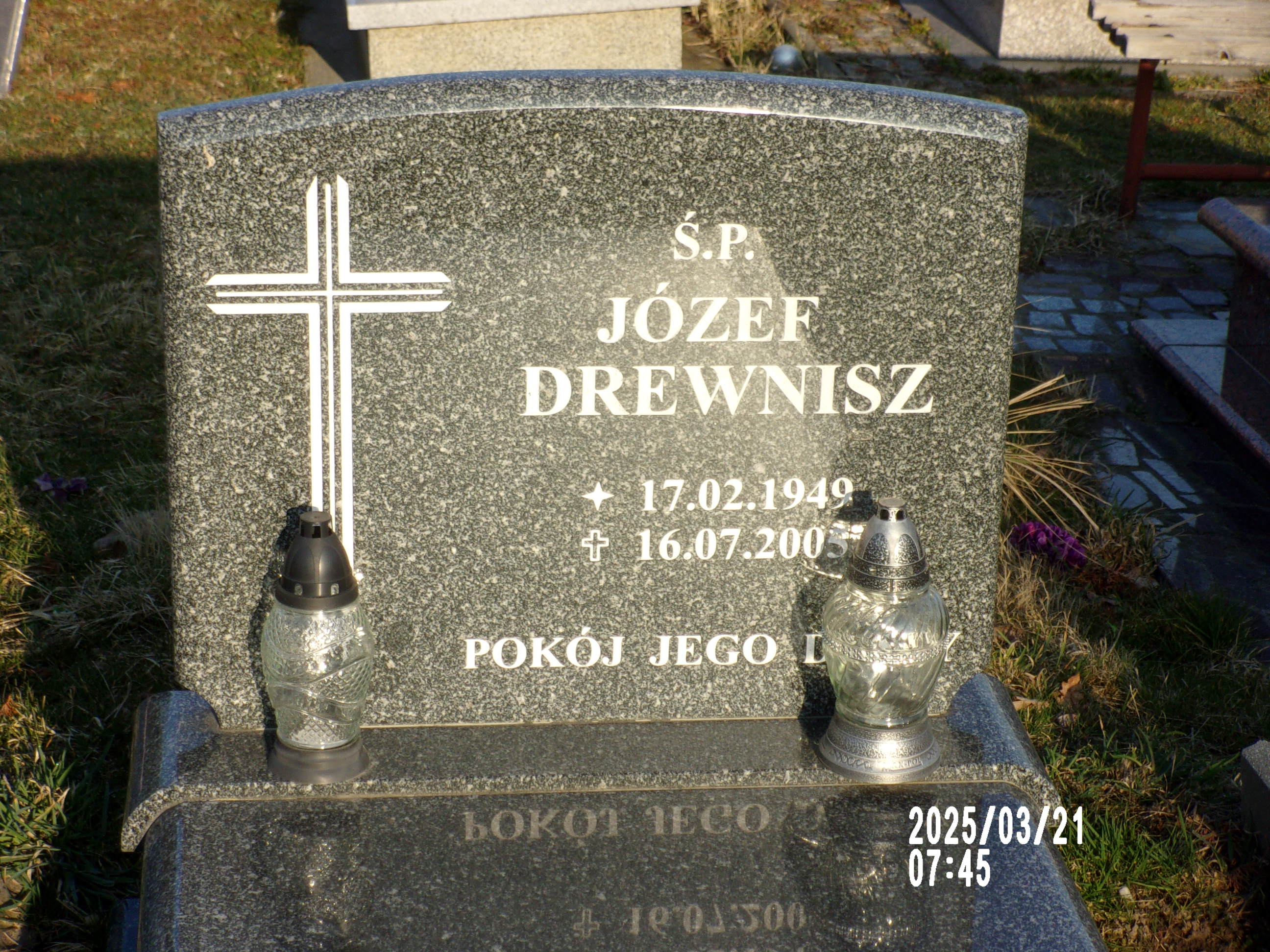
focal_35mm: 95
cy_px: 476
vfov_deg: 15.6
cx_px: 635
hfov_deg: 20.7
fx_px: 3485
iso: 80
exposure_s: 1/280
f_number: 5.8
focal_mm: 16.9
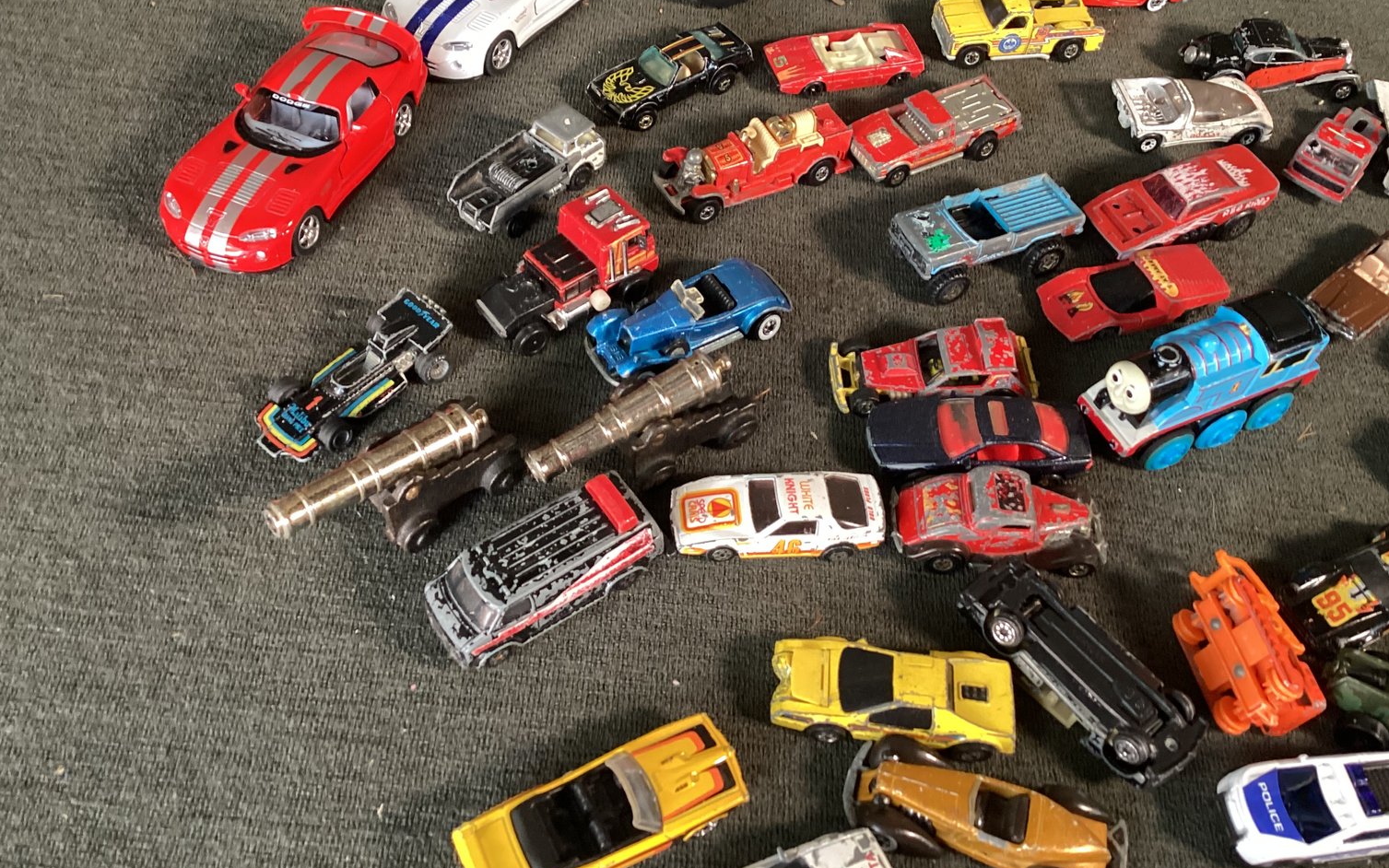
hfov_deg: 58.1
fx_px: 1249
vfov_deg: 38.3
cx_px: 696
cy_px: 387
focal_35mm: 33
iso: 320
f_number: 2.4
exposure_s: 1/60
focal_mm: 3.3
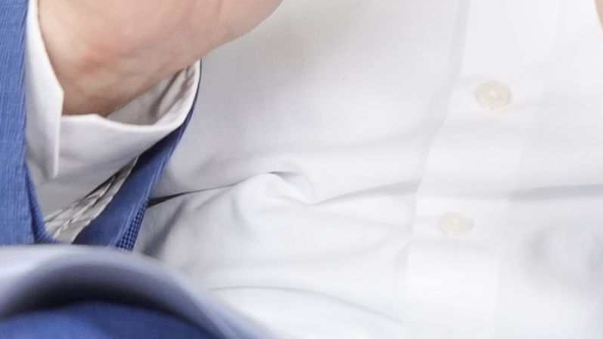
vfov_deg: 2.2
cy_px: -440
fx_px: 8794
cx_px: 507
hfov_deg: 3.9
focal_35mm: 550
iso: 2500
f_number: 4.5
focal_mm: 105
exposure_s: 1/320
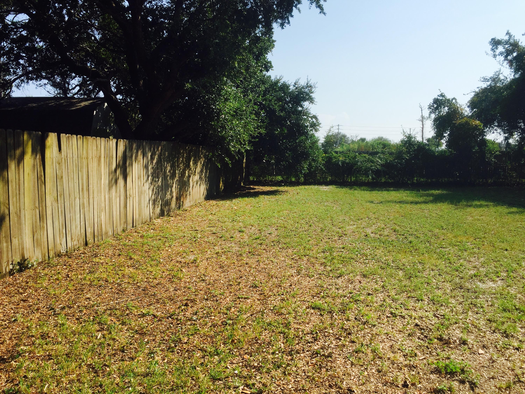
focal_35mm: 29
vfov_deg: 48.2
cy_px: 197
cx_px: 262
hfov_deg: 61.7
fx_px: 440
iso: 32
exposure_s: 1/2475
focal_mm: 4.15
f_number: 2.2
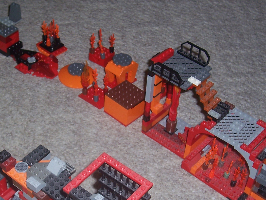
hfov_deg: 28.5
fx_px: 523
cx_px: 108
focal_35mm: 68
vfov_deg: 21.5
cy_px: 133
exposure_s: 1/60
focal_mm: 7
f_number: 3
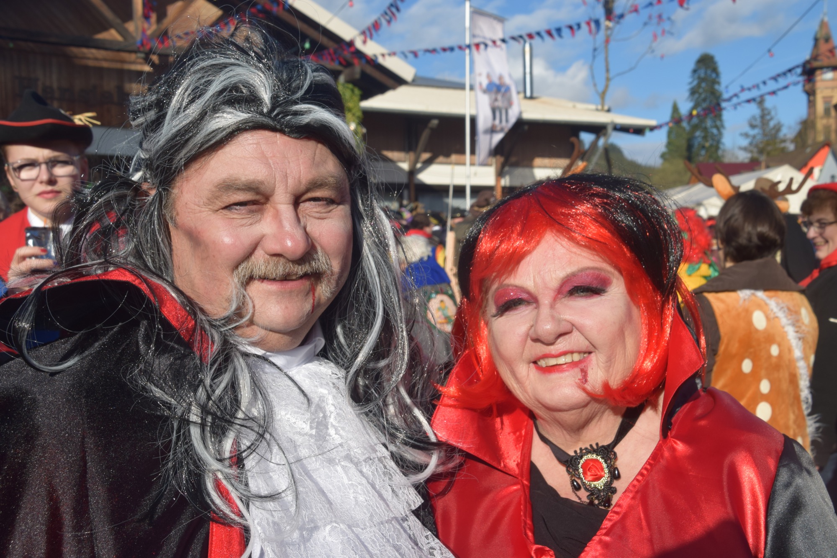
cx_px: 418
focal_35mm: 45
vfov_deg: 29.9
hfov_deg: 43.6
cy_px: 279
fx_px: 1046
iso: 200
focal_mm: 30
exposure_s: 1/400
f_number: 10
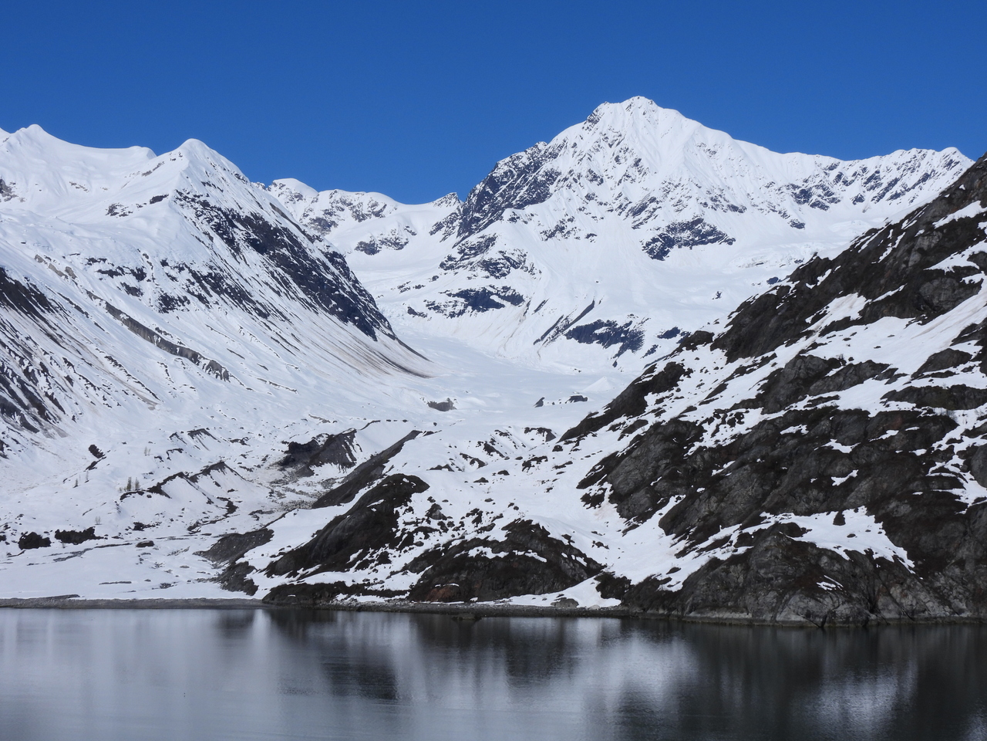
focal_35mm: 55
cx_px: 494
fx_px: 1568
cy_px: 370
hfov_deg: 34.9
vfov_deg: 26.6
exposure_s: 1/1600
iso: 100
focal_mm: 9.8
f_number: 6.3
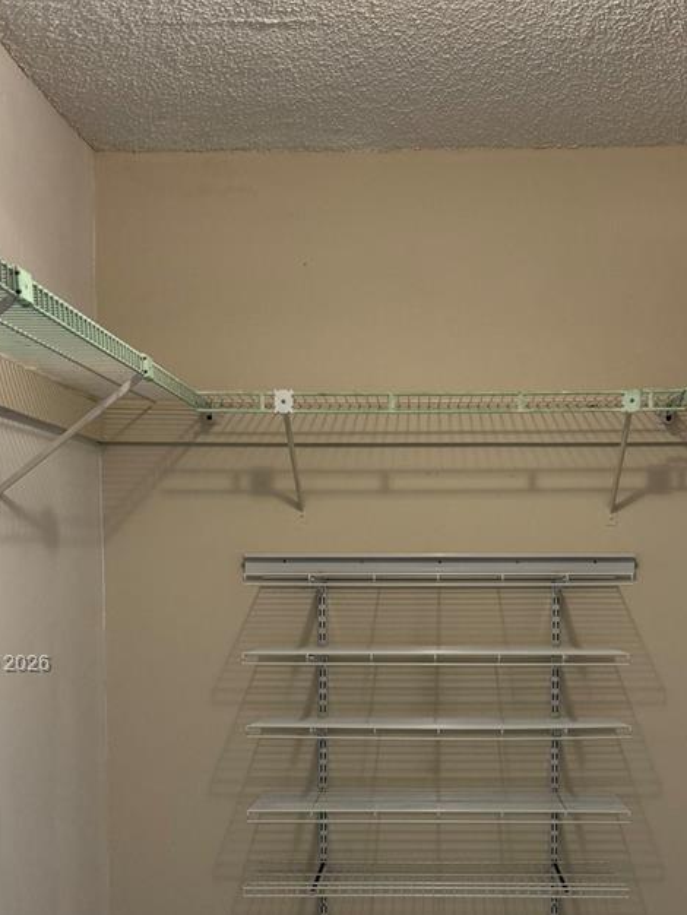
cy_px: 665
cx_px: 437
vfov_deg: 40.3
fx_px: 1216
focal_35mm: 46
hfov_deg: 31.4
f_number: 1.78
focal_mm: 6.76
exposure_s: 1/60
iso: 200
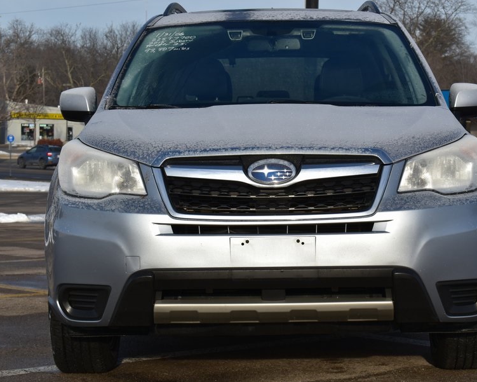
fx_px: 1355
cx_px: 270
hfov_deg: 19.9
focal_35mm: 96
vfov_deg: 16.0
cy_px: 199
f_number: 11
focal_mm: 50
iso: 360
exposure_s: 1/500
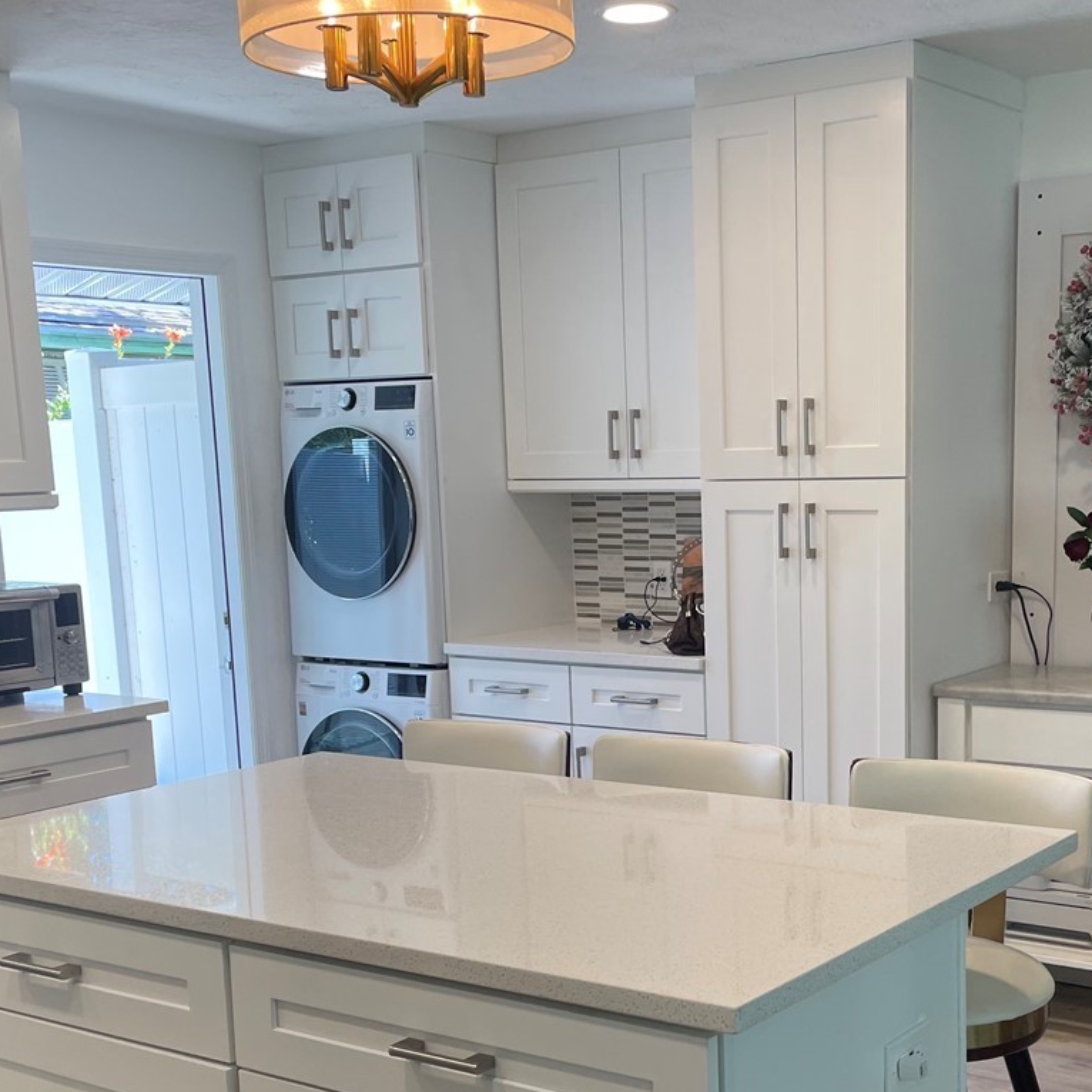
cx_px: 723
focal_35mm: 48
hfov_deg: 35.0
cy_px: 741
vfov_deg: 35.0
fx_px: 1713
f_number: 1.6
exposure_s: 1/120
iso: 40
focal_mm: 4.2
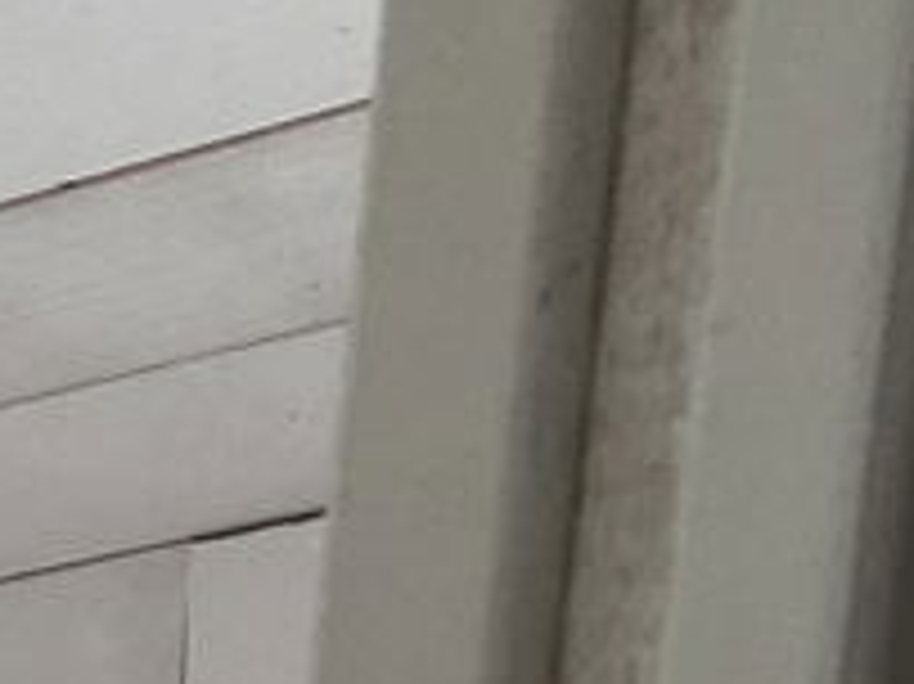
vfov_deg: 6.2
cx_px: -2634
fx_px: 5410
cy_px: 2547
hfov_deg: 7.3
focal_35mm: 205
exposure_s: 1/110
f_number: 1.8
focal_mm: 4.25
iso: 125
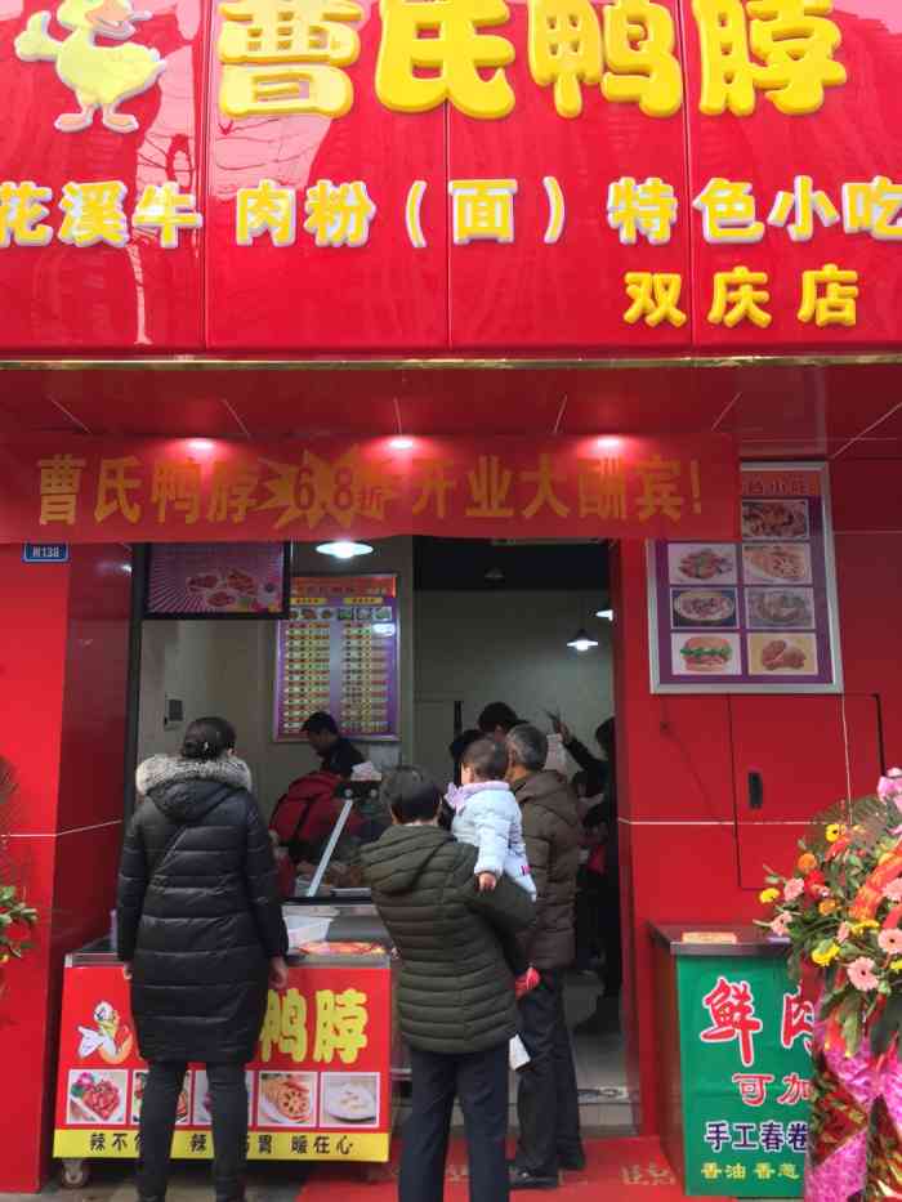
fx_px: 1007
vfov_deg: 61.7
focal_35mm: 29
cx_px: 451
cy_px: 601
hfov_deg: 48.2
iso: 32
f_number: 2.2
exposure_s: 1/50
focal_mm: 4.15
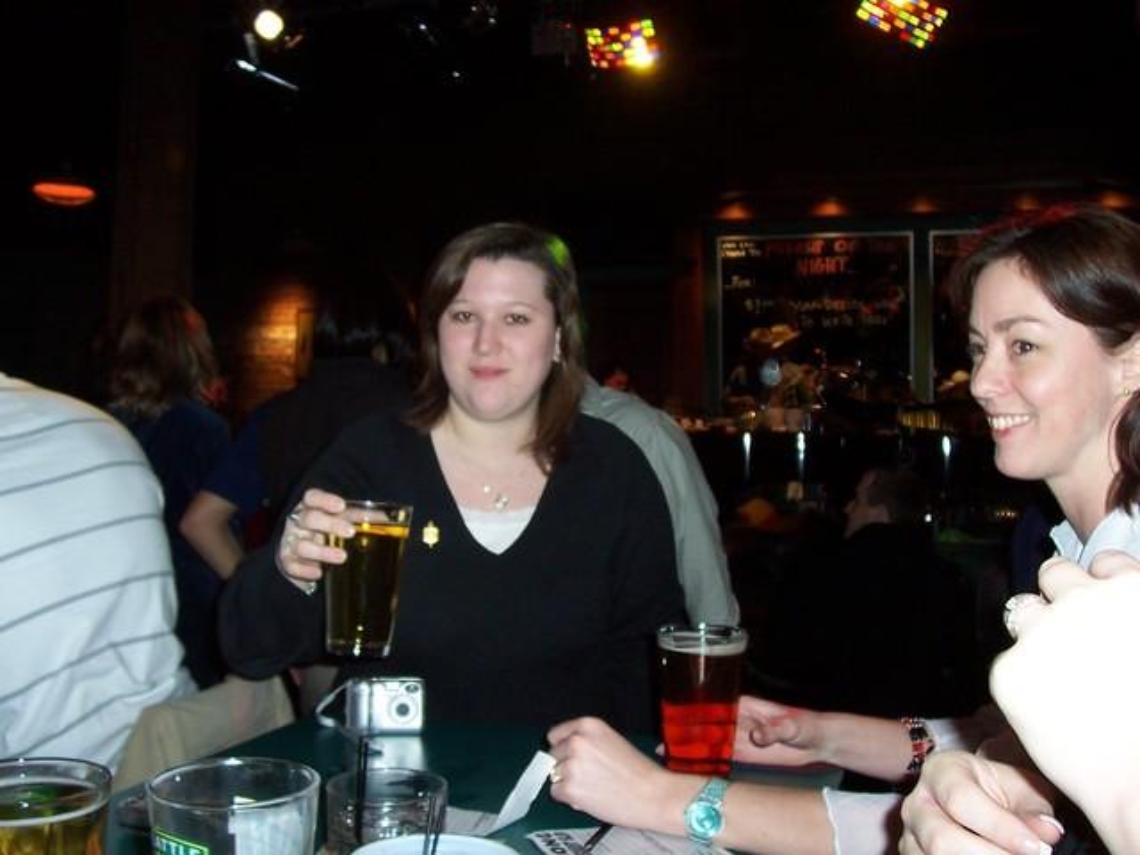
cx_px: 570
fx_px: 1219
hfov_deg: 50.1
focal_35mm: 37
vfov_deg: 38.7
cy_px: 428
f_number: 2.8
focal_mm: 5.6
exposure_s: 1/60
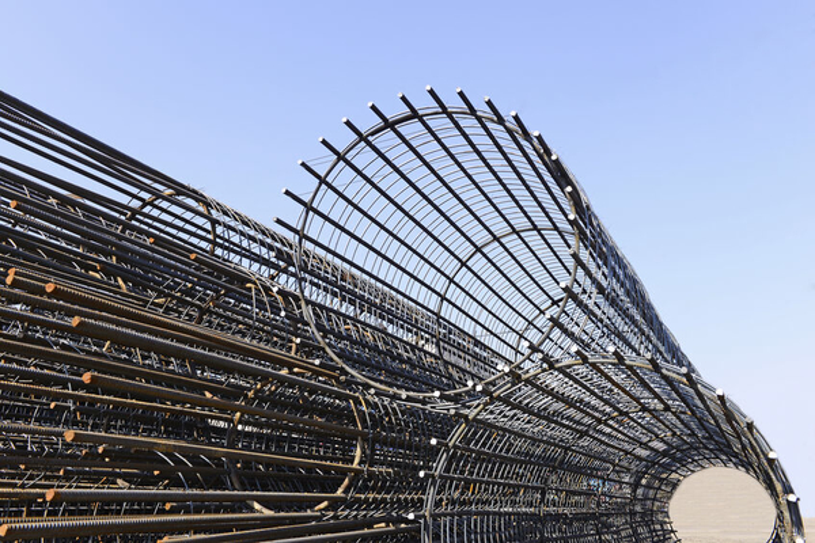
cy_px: 272
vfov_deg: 33.4
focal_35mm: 40
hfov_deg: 48.5
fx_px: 905
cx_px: 408
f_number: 9
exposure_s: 1/125
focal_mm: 40
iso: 100
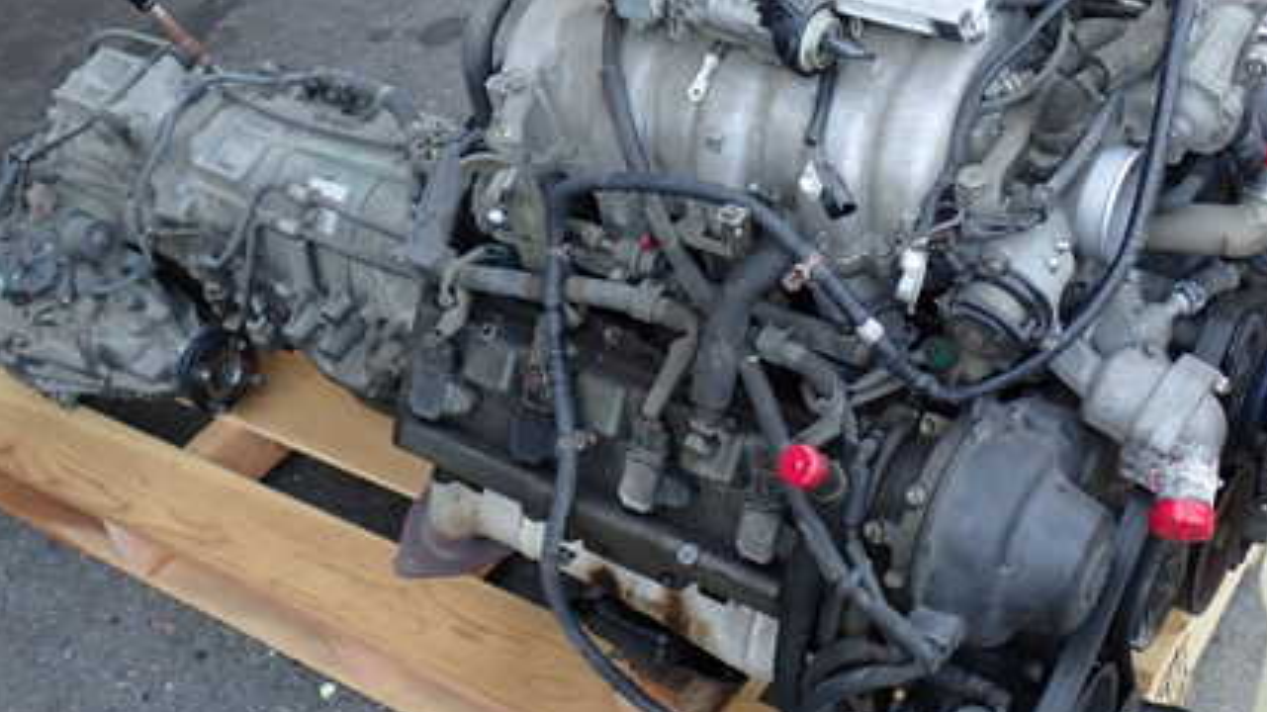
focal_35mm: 49
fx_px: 1646
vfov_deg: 24.4
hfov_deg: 42.0
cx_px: 733
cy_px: 306
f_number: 2.4
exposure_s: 1/60
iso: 100
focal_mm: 5.79
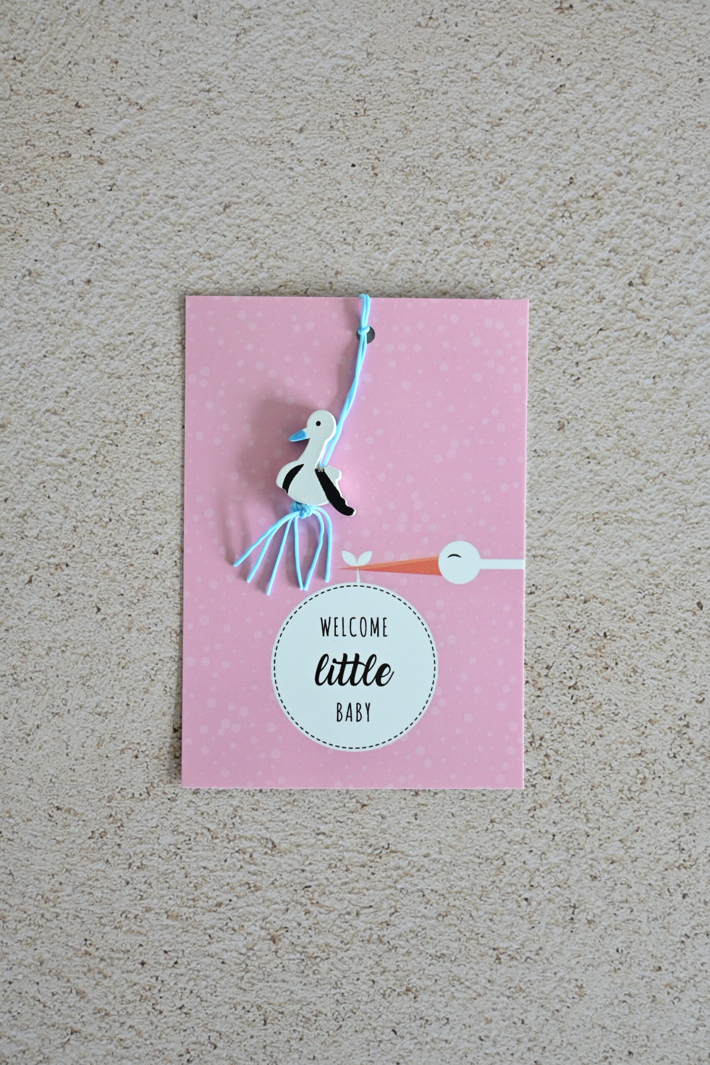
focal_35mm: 44
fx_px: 1287
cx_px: 355
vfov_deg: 45.0
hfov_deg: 30.9
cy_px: 532
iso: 800
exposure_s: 1/50
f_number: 4.8
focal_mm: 29
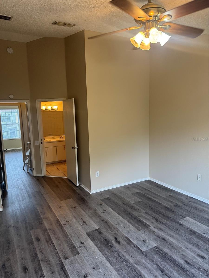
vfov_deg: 71.6
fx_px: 193
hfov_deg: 56.8
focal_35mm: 24
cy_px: 139
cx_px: 104
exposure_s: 1/60
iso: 200
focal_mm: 6.76
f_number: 1.78
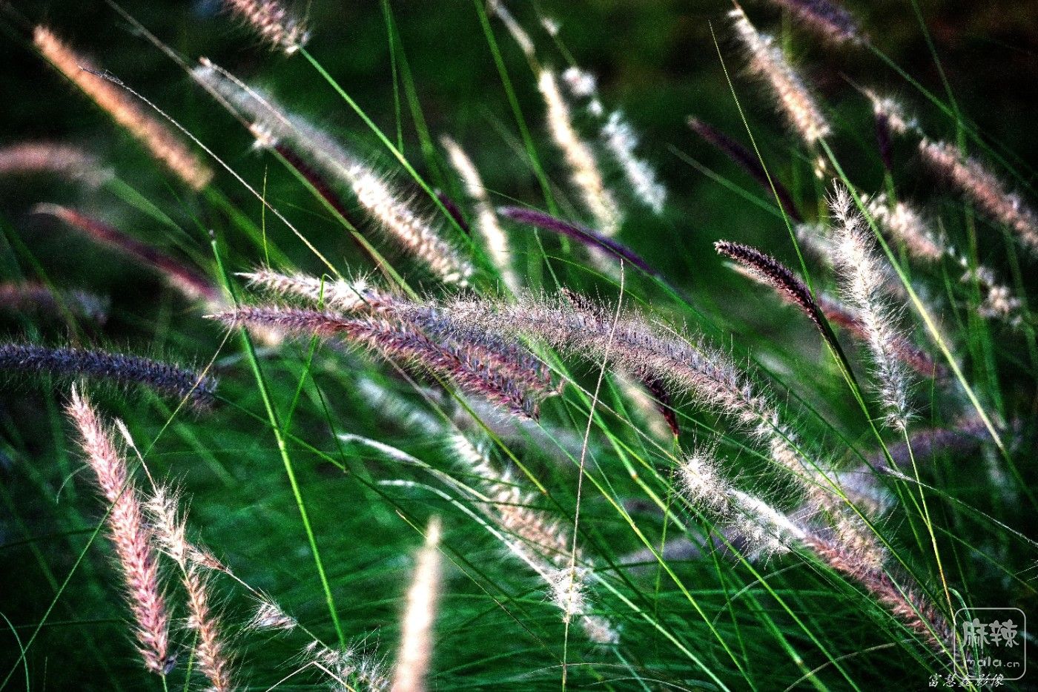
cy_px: 346
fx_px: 5766
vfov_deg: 6.9
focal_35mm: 200
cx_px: 519
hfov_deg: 10.3
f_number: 5.6
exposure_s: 1/500
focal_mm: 200
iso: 400
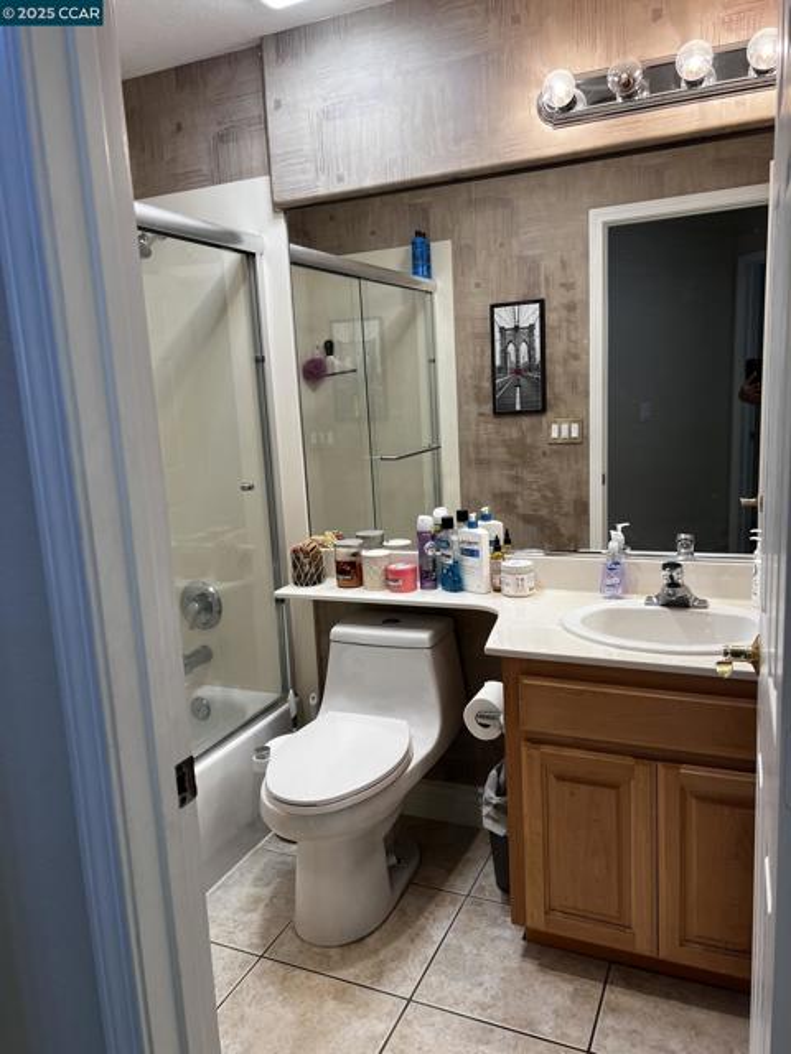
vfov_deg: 67.3
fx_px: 792
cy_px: 527
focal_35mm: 26
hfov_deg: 53.1
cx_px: 396
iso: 80
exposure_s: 1/120
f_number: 1.5
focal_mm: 5.7
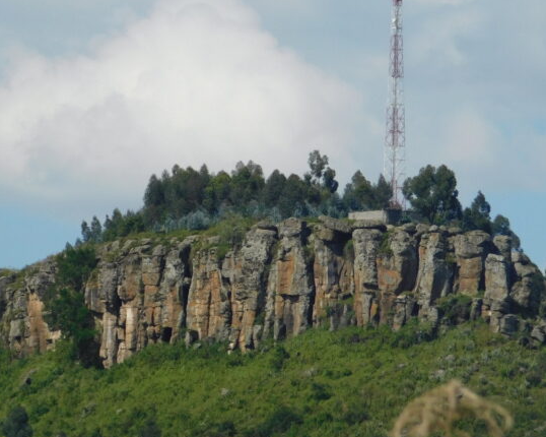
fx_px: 9902
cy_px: 160
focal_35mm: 613
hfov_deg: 3.2
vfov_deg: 2.5
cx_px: 339
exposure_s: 1/800
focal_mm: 78.1
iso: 125
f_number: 5.9
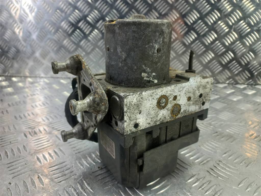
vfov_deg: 54.9
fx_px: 188
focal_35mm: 25
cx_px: 130
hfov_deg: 69.4
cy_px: 98
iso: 80
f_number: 1.8
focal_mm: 4.6
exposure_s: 1/50
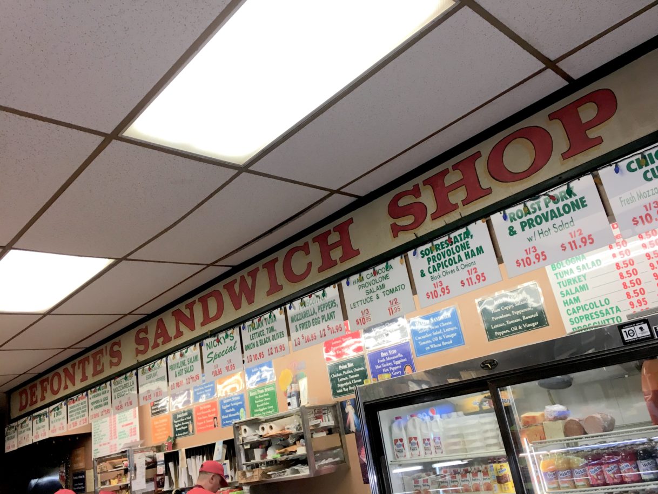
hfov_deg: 61.6
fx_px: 551
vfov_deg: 48.2
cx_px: 329
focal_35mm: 29
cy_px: 247
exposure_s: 1/30
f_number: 2.2
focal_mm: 4.15
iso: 32
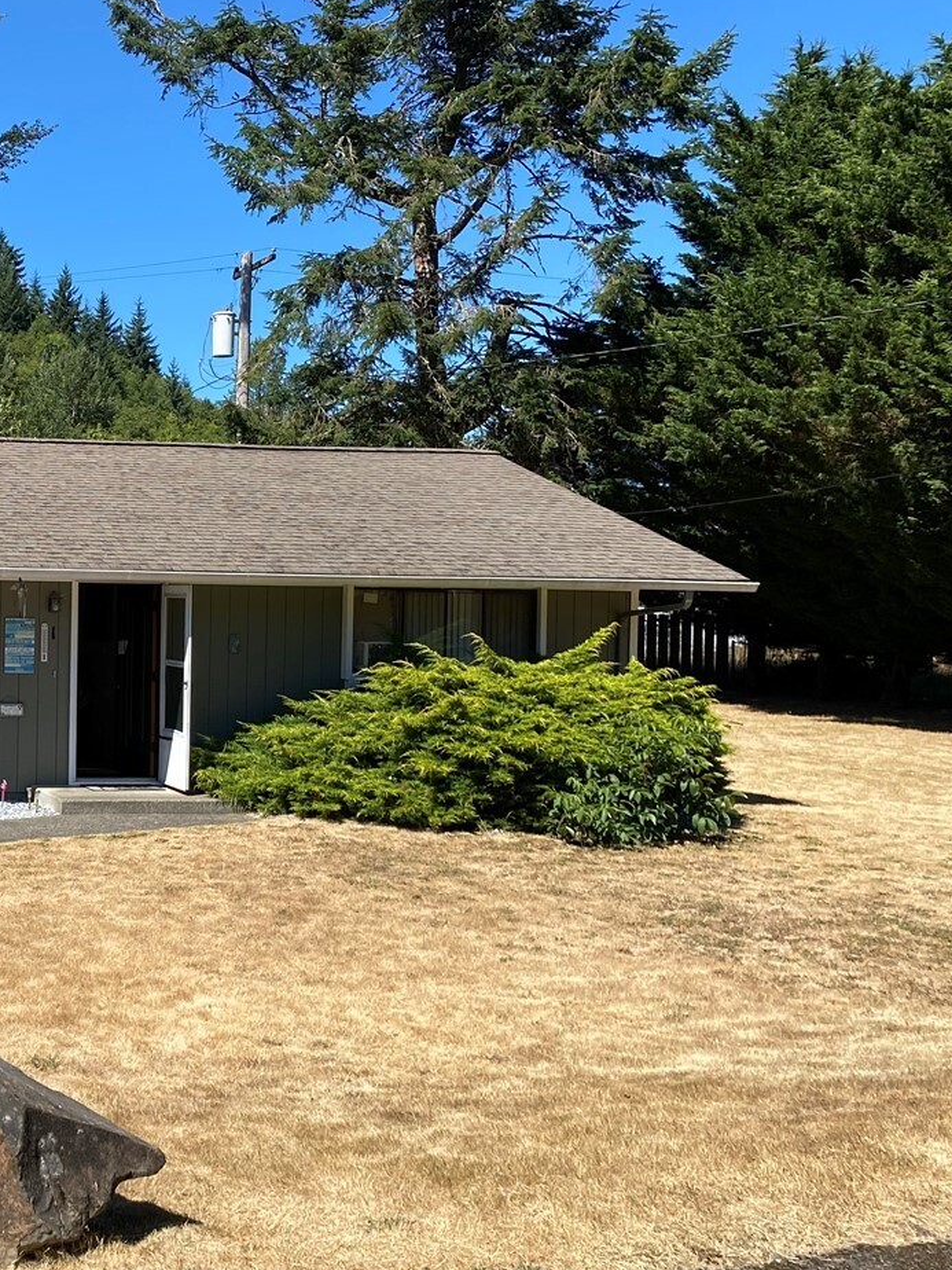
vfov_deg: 42.1
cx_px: -77
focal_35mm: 45
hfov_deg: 29.3
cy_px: 656
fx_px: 1650
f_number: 1.8
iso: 32
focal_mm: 4.25
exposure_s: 1/2463
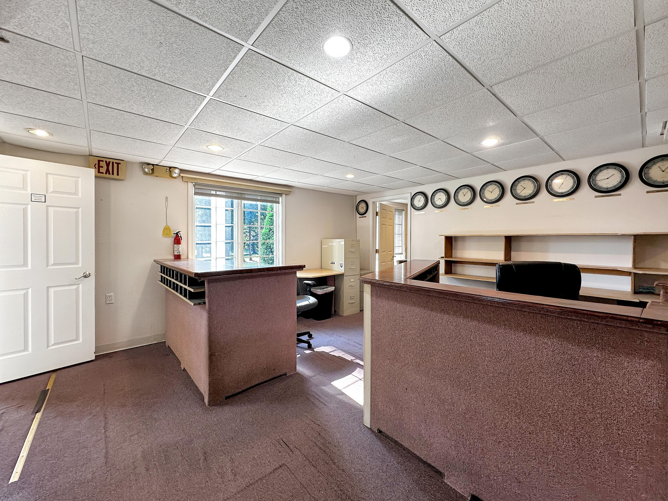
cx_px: 334
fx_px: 270
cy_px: 250
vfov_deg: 85.7
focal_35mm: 14
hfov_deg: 102.1
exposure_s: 1/120
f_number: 2.2
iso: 125
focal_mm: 2.22
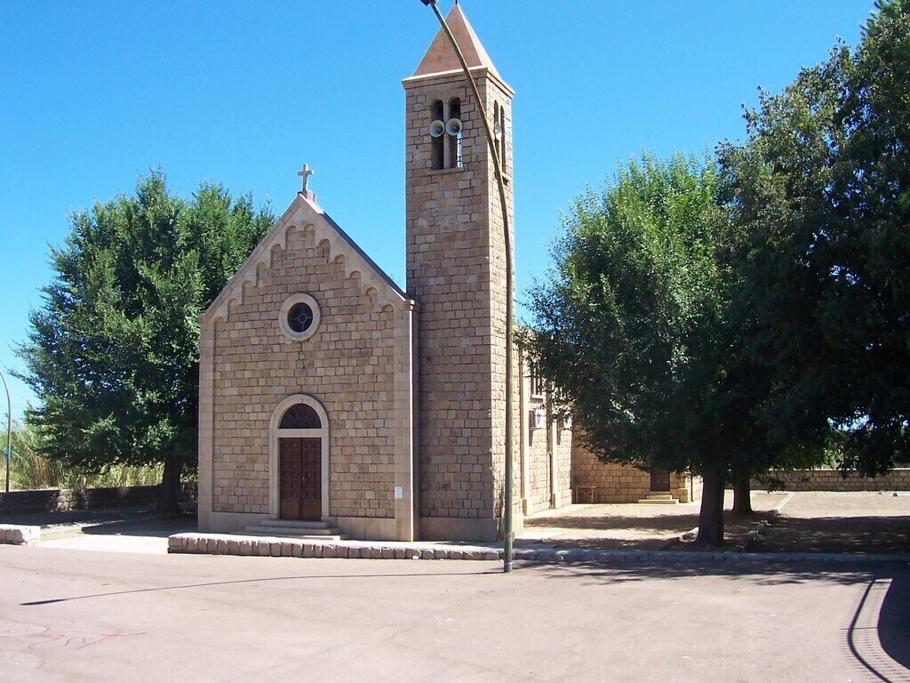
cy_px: 342
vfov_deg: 38.7
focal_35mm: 37
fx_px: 973
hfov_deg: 50.1
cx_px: 455
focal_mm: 5.6
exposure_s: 1/250
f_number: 5.6
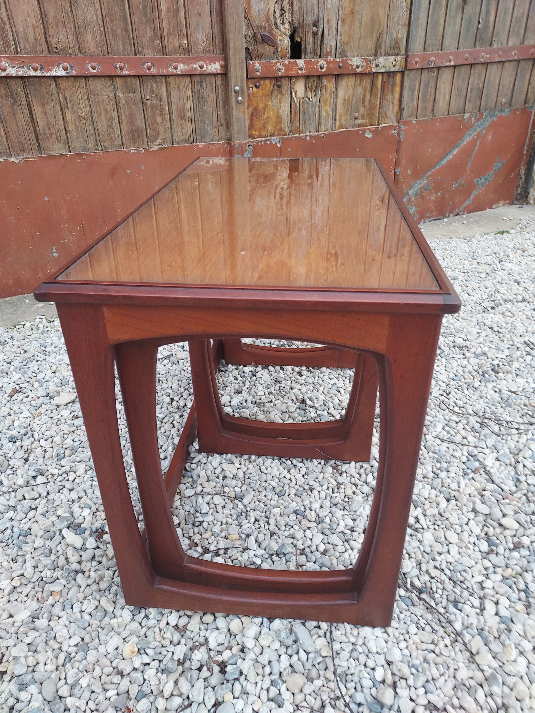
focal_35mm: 24
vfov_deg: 71.6
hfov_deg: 56.8
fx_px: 495
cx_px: 268
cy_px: 356
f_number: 1.8
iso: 40
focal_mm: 4.6
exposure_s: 1/50
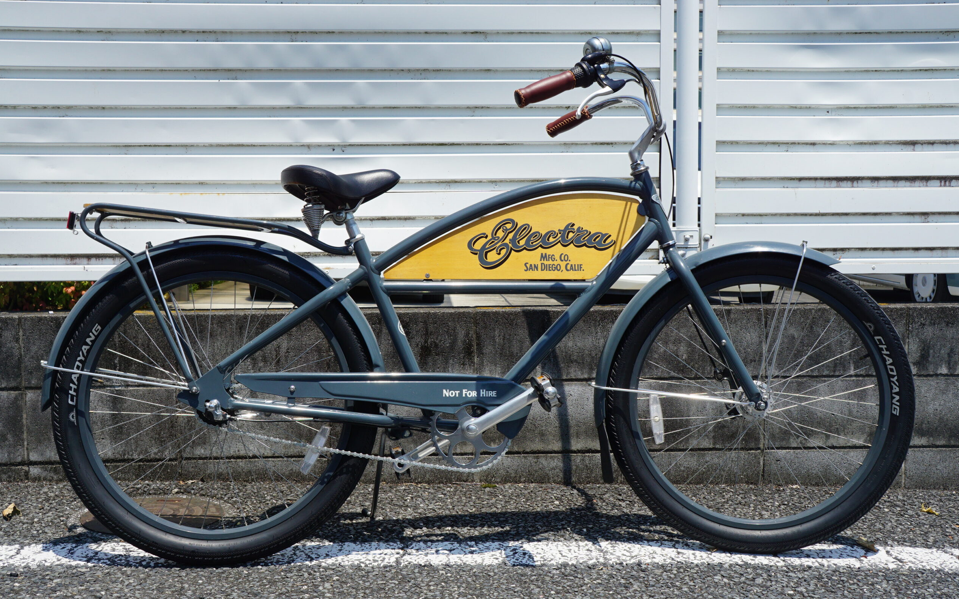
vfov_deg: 32.0
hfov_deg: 49.3
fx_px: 1045
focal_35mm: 40
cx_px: 481
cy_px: 309
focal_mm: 26
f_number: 10
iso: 250
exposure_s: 1/500
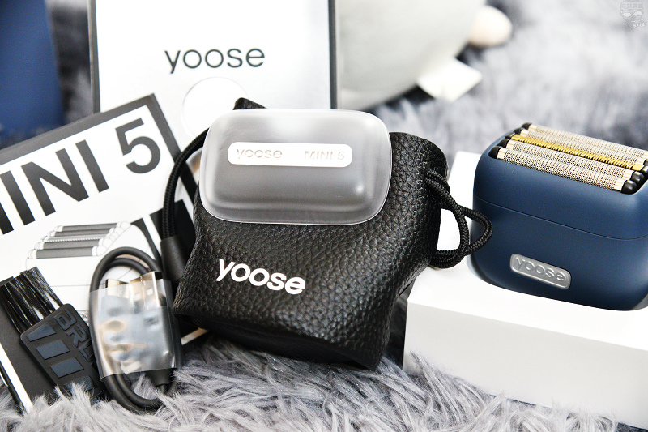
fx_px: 1260
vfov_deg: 19.4
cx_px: 324
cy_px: 216
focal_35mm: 70
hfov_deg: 28.8
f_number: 5.6
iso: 2000
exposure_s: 1/60
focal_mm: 70
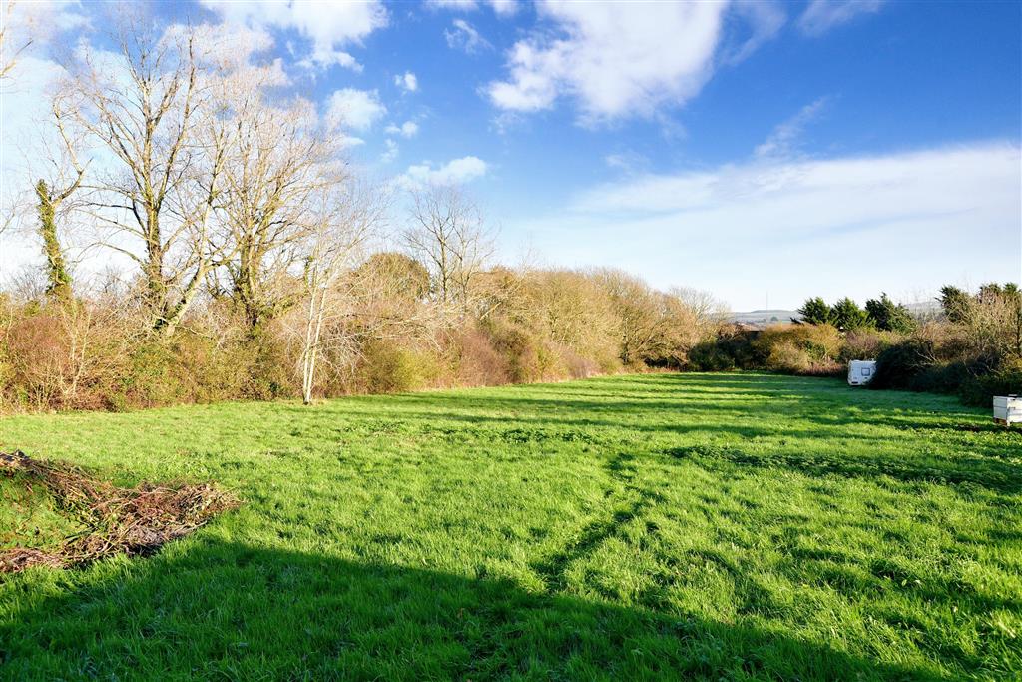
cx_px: 511
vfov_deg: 51.3
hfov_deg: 71.5
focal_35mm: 25
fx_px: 710
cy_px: 341
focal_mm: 17
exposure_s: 1/125
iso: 160
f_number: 8
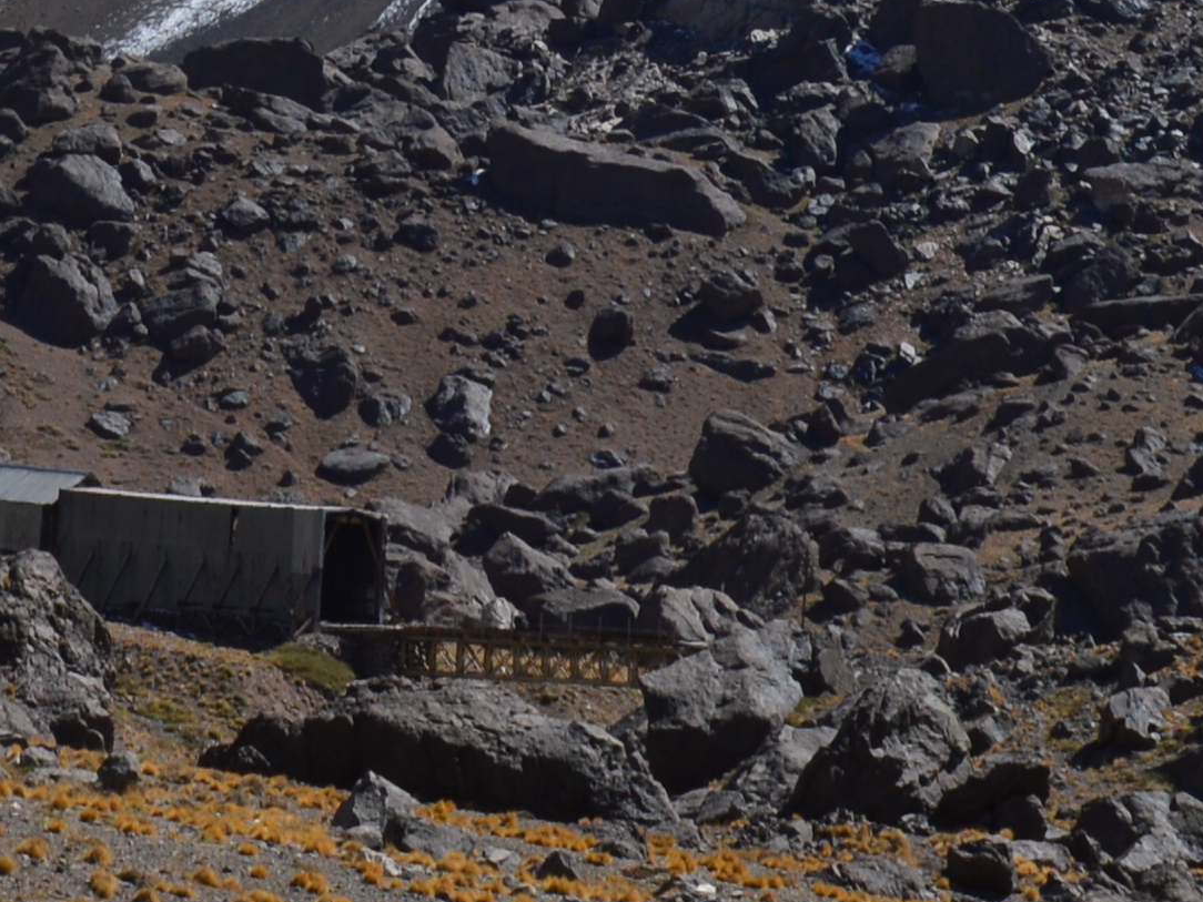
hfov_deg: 10.3
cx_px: 496
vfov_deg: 7.4
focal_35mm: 192
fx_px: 6673
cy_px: -1007
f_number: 9
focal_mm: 24
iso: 100
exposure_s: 1/320
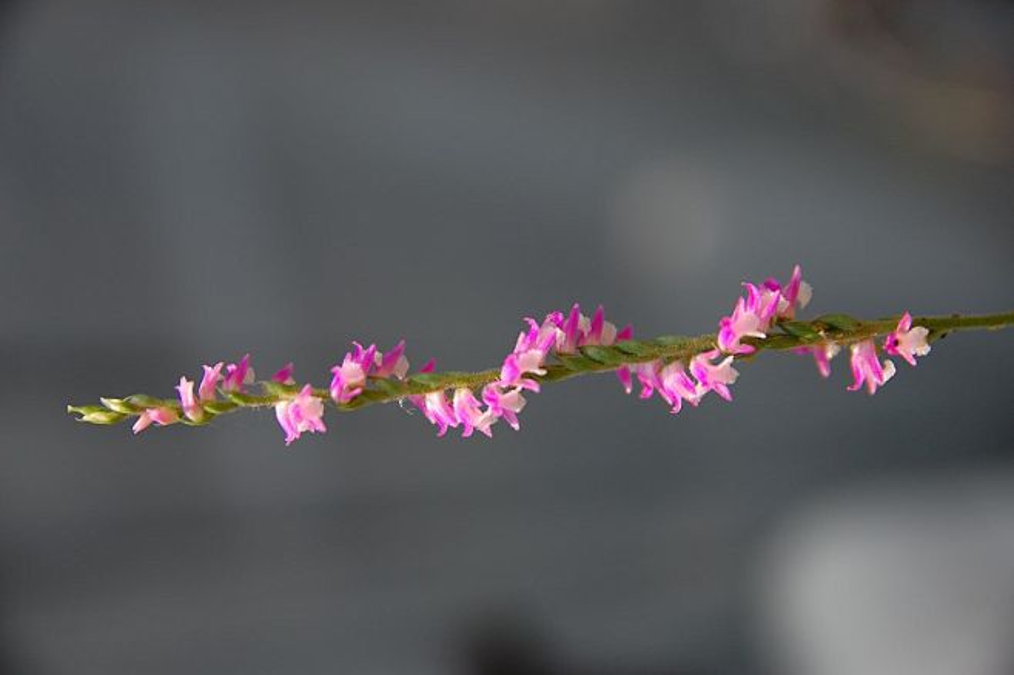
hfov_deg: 27.0
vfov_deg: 18.2
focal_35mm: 75
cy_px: 338
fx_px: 2111
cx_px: 507
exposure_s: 1/1600
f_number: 2.8
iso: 200
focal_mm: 50
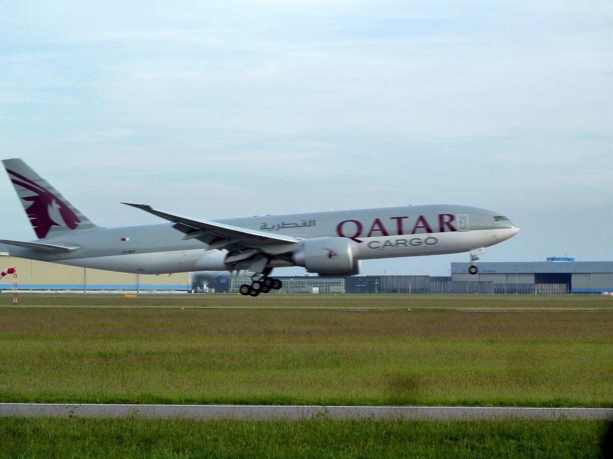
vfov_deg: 10.8
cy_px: 230
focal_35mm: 137
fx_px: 2425
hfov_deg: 14.4
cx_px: 306
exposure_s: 1/160
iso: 125
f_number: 4.5
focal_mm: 22.5
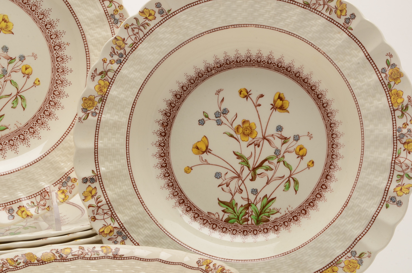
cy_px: 136
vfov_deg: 16.5
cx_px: 206
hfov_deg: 24.7
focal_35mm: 82
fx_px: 942
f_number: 29
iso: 100
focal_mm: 55
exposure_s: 1/160
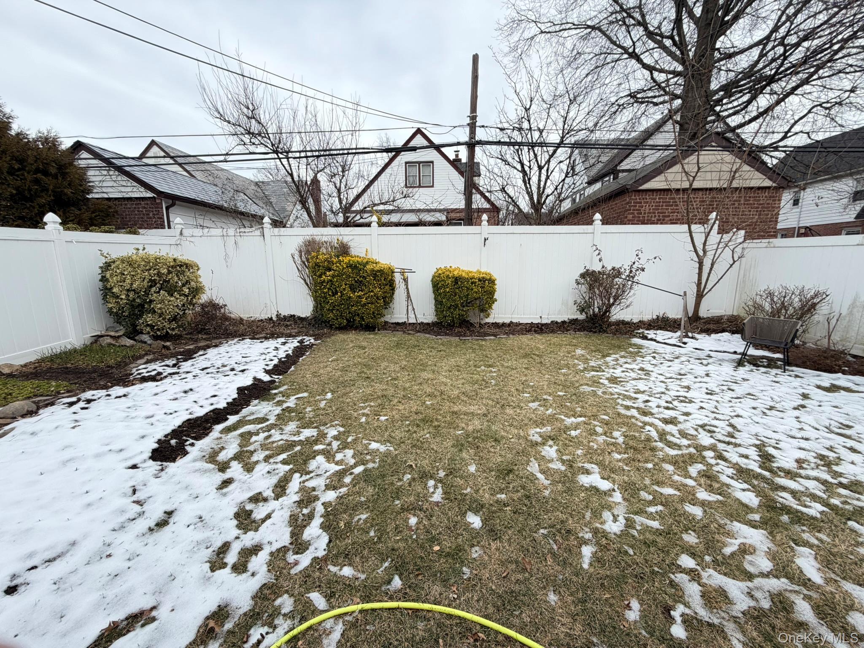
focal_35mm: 14
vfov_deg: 85.7
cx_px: 432
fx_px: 349
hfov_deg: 102.1
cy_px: 324
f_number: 2.2
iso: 50
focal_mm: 2.22
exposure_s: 1/361
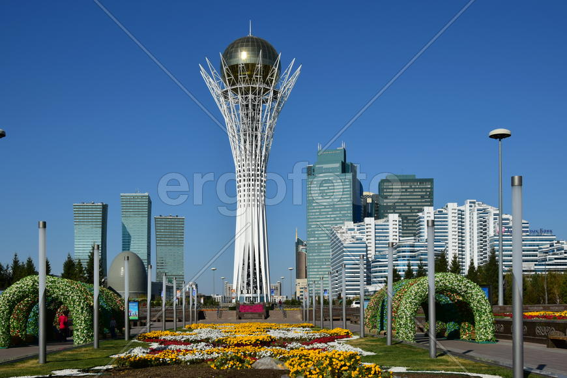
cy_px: 189
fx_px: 661
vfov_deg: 31.9
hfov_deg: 46.4
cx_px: 284
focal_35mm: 42
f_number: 9
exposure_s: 1/500
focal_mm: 28
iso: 100
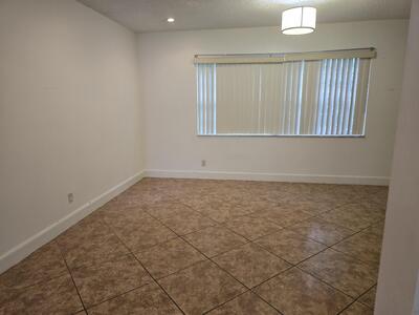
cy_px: 158
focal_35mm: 23
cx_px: 210
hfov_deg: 73.9
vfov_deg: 58.9
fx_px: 278
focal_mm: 6.3
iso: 400
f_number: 1.7
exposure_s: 1/120
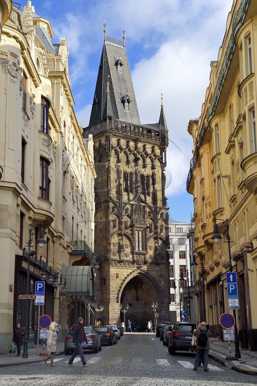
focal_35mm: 56
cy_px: 193
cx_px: 128
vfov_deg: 35.7
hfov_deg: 24.2
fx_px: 600
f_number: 13
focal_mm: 56
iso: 400
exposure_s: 1/320
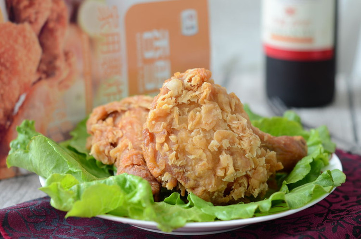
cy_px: 120
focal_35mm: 75
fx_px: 751
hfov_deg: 27.0
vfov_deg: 18.1
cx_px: 180
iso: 100
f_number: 3.5
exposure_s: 1/50
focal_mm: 50
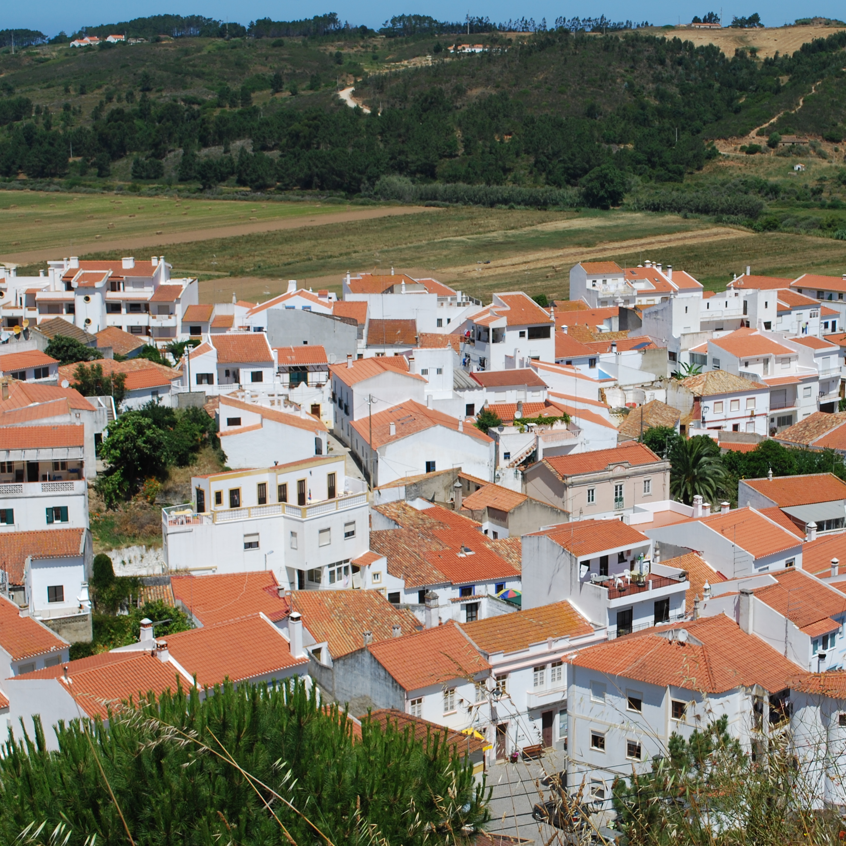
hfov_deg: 24.8
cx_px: 582
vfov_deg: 25.0
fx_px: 1908
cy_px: 431
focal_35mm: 69
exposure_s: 1/320
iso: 100
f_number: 9
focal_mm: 32
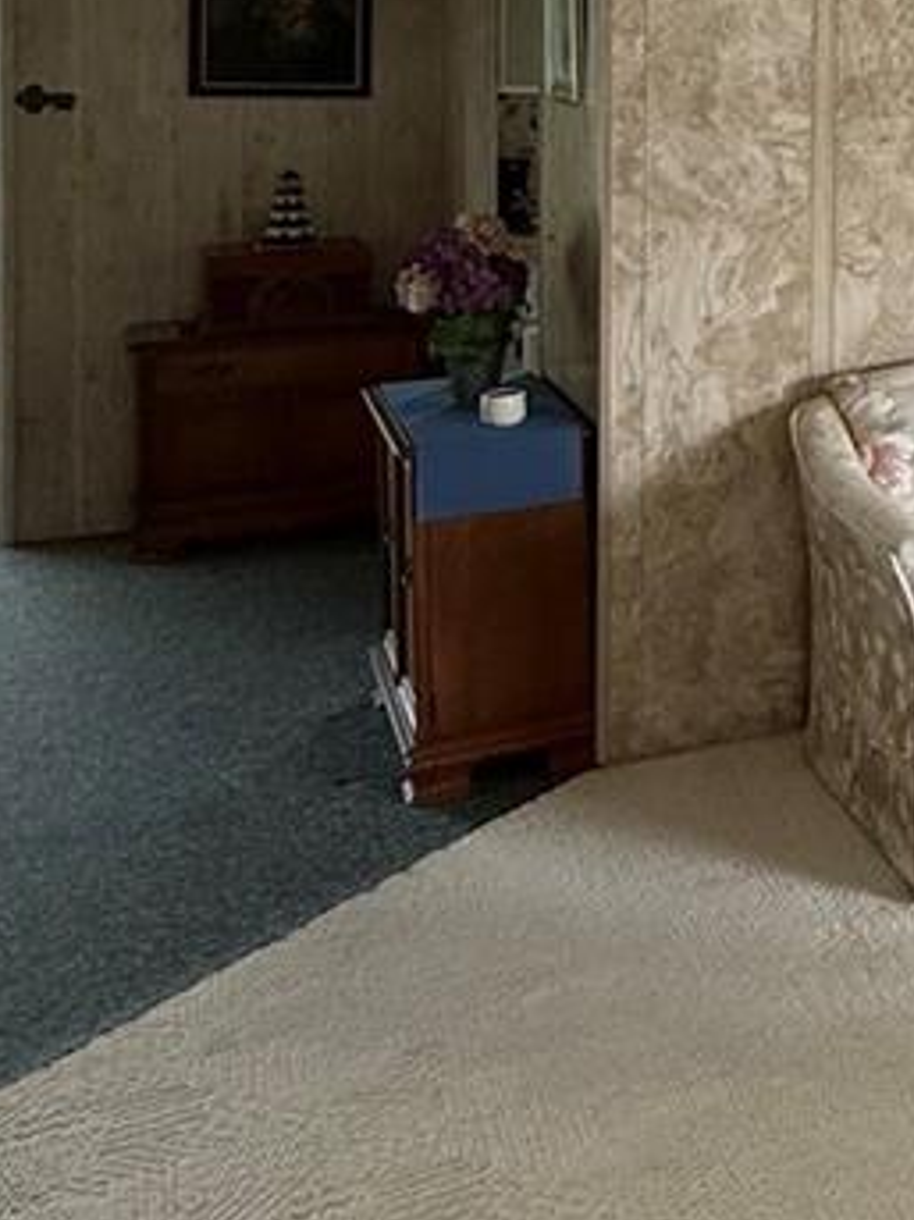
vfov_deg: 36.4
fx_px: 1726
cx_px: 1387
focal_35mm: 49
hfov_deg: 23.5
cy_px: 114
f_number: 2.2
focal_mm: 2.22
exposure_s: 1/99
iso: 160
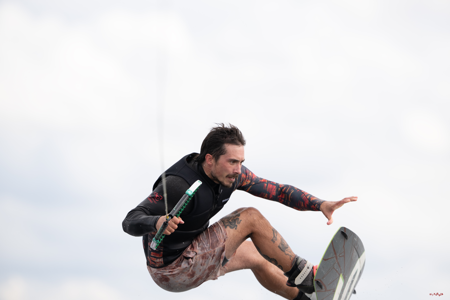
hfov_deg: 5.2
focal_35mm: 400
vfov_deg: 3.4
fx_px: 5000
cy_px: 150
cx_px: 225
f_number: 4.5
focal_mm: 400
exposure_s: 1/2000
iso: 500
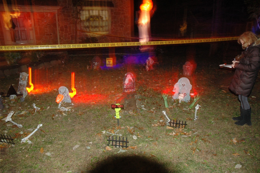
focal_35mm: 27
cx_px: 130
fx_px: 195
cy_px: 86
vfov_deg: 47.8
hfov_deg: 67.4
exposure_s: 1
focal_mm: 18
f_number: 4
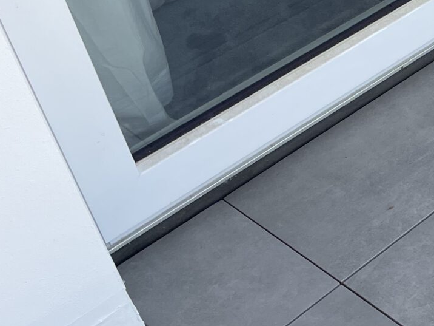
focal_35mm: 93
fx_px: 1166
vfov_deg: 15.8
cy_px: 55
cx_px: 743
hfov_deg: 17.7
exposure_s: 1/363
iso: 32
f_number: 1.6
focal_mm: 4.2
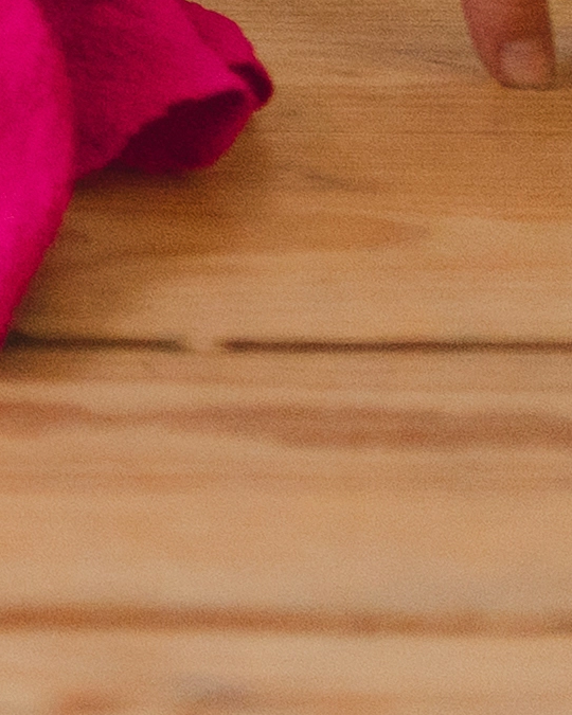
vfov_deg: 7.3
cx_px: -2628
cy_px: -1443
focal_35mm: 234
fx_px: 4952
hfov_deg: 4.9
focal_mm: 24
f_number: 2
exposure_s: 1/640
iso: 640
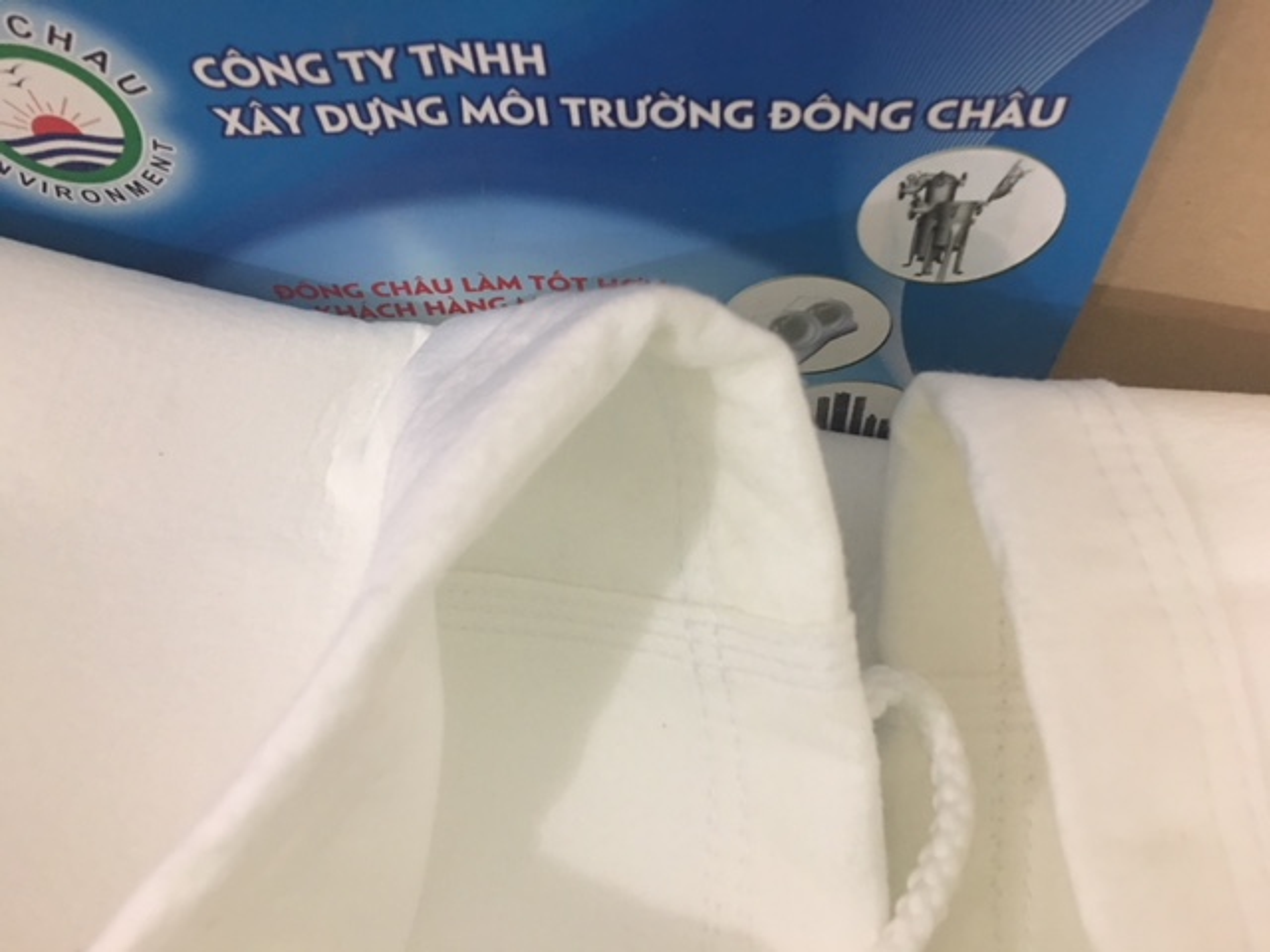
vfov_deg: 48.2
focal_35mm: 29
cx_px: 635
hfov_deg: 61.7
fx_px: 1064
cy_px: 476
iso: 100
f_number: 2.2
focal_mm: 4.15
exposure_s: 1/4
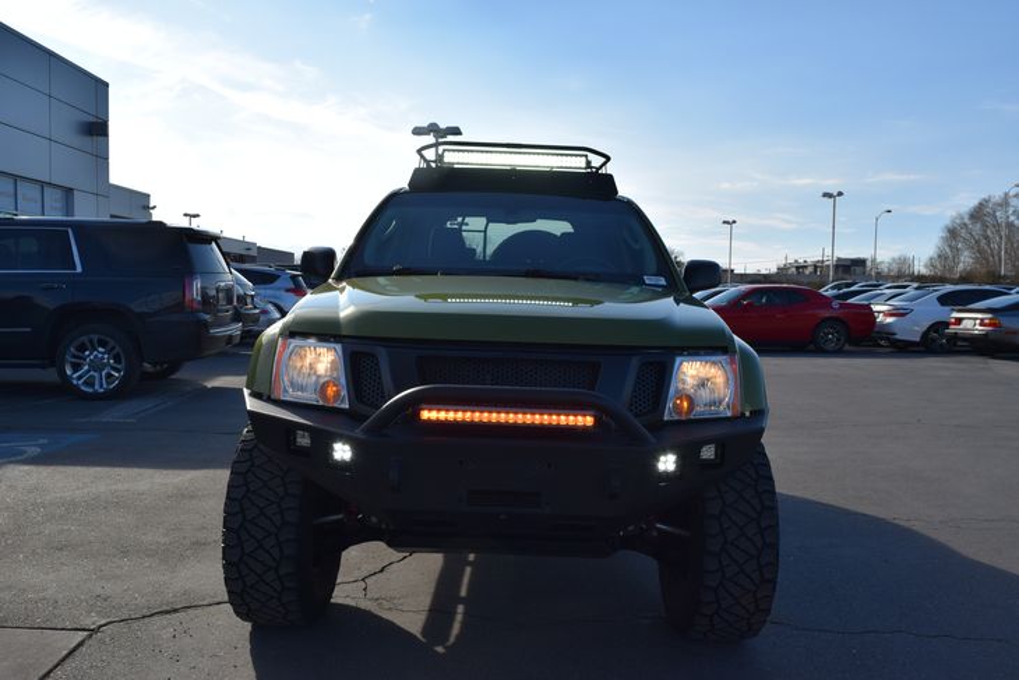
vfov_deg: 43.6
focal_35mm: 30
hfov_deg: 61.9
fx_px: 849
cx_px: 510
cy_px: 340
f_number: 10
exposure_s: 1/400
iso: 200
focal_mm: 20
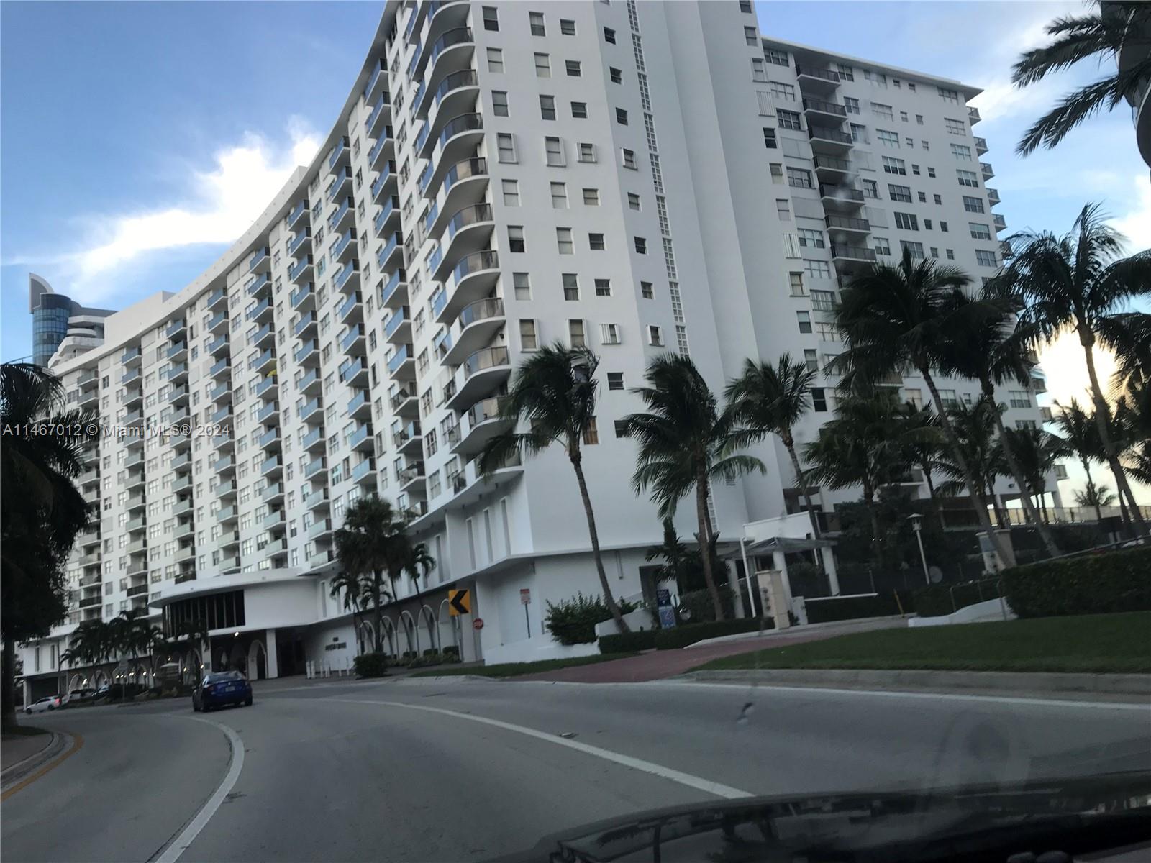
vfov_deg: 49.7
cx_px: 576
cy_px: 432
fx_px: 931
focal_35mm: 28
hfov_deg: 63.4
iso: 20
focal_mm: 3.99
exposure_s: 1/200
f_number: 1.8
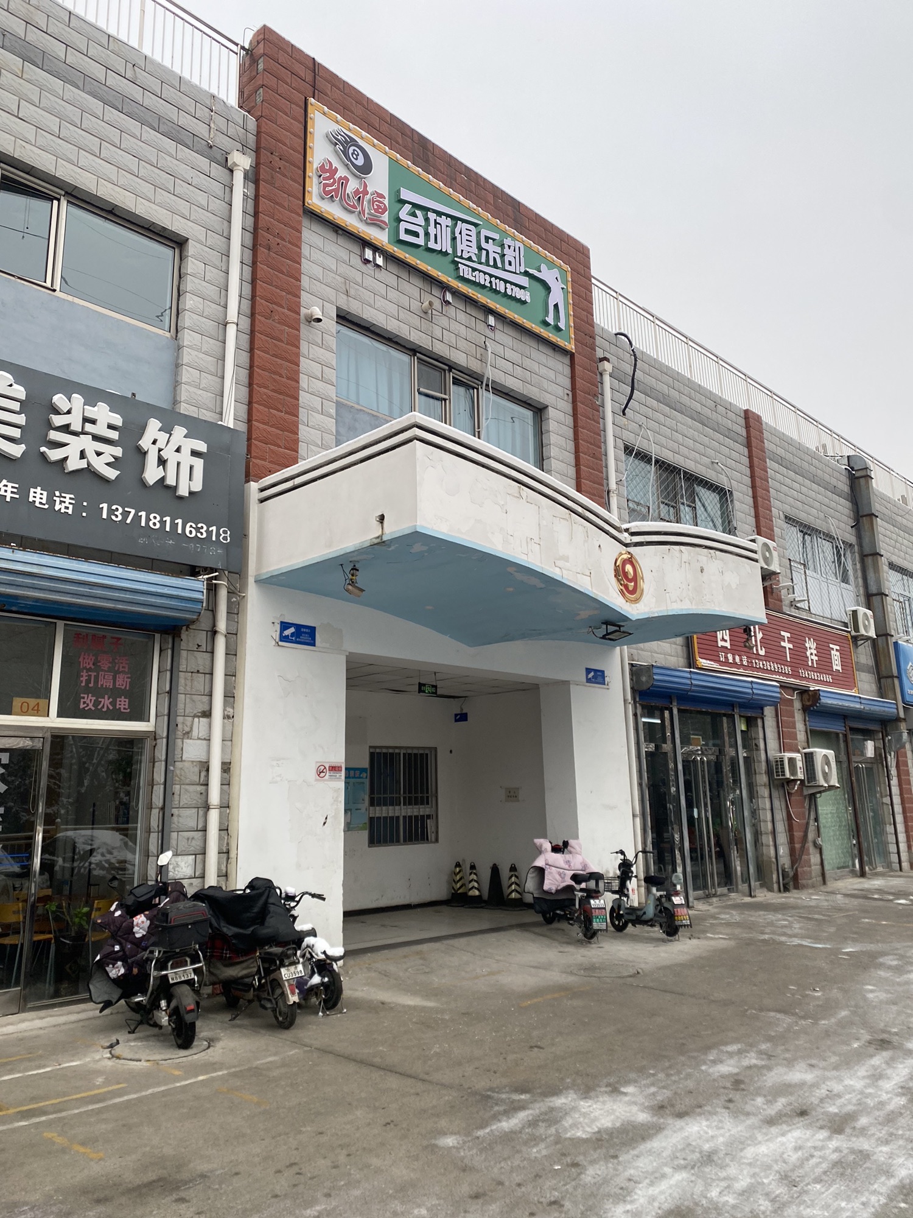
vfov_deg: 67.3
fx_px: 914
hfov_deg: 53.1
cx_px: 456
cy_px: 609
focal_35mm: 26
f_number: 1.8
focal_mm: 4.25
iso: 32
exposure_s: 1/454
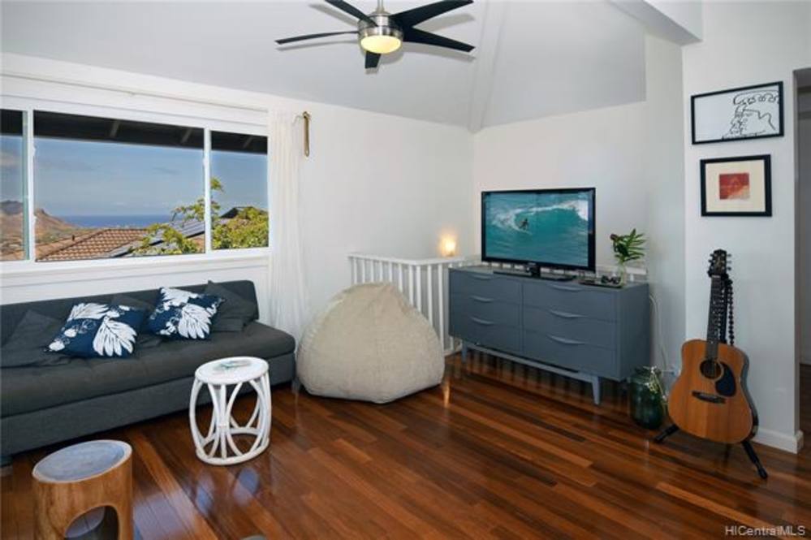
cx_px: 406
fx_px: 428
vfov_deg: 64.5
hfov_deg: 86.9
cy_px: 270
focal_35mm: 19
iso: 100
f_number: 6.3
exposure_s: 1/60
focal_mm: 13
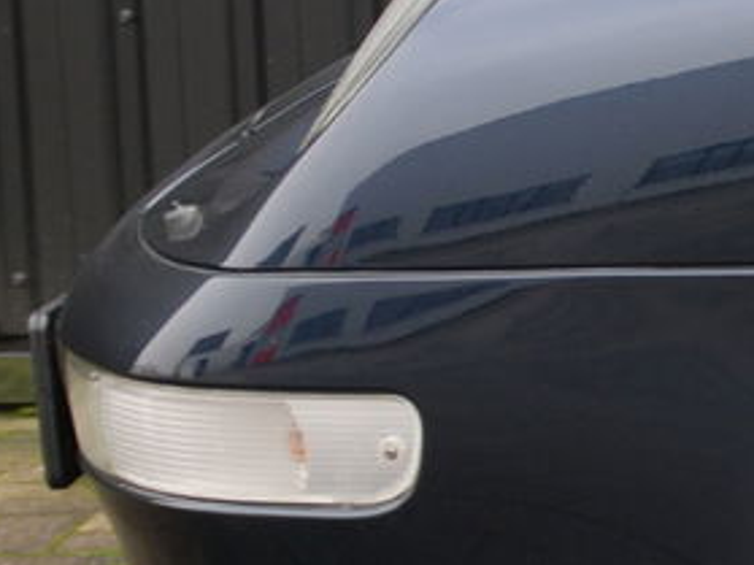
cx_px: 981
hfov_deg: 10.4
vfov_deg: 8.0
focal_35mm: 186
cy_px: 361
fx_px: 4045
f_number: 4.2
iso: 200
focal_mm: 35
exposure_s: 1/50
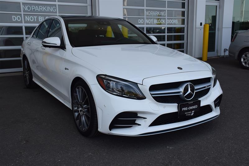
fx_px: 270
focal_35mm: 39
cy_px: 83
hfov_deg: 49.6
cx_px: 124
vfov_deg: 34.2
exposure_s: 1/320
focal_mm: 26
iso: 400
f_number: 10
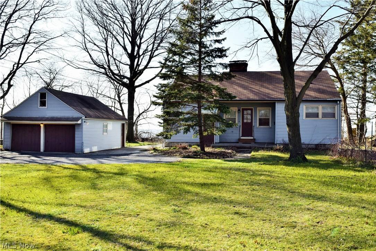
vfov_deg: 40.0
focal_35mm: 33
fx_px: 345
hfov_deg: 57.2
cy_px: 126
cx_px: 188
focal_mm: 22
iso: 400
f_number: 11
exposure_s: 1/400
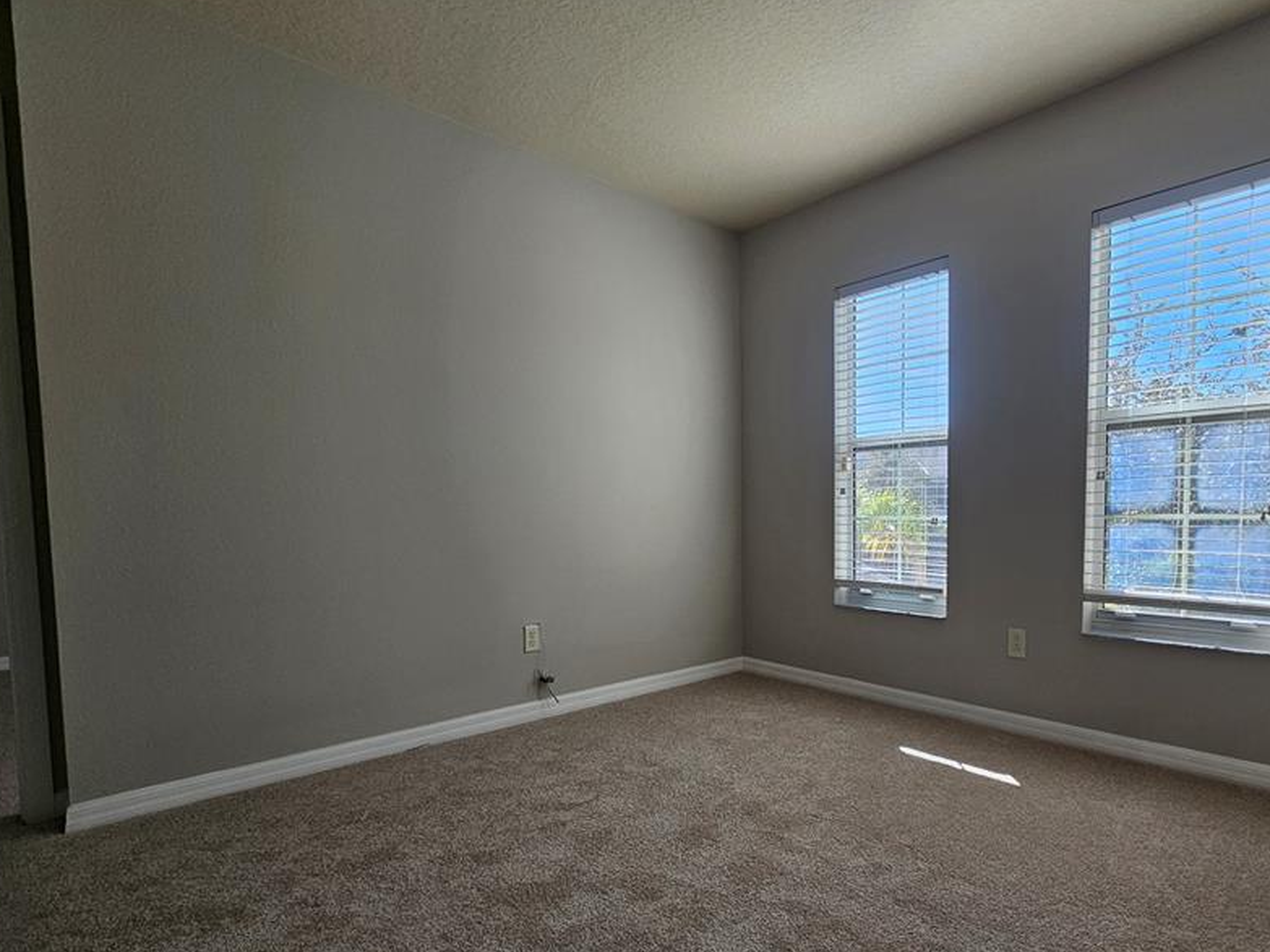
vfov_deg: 74.2
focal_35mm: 17
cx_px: 780
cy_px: 553
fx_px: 624
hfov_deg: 89.5
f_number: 2.2
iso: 50
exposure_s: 1/160
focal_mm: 2.2
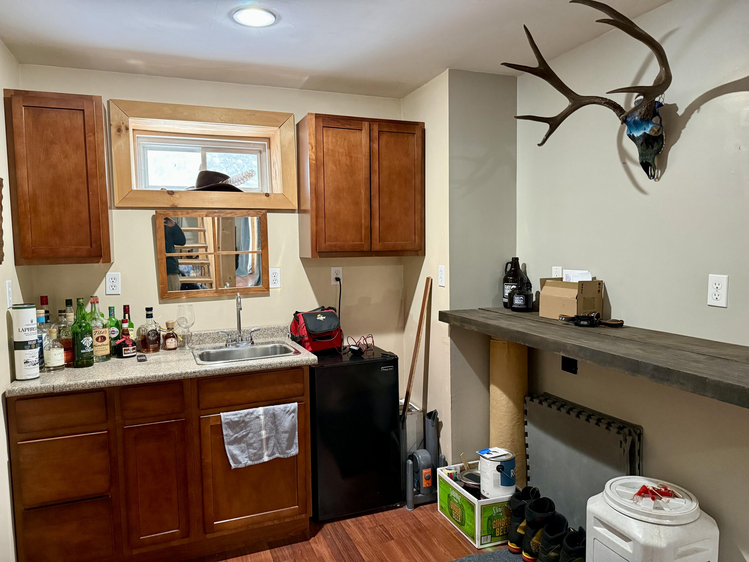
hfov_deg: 71.6
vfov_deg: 56.8
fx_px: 519
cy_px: 281
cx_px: 374
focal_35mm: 24
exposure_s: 1/60
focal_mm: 6.76
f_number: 1.78
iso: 640
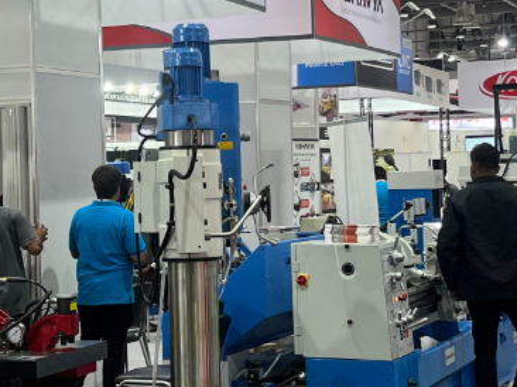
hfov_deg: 21.5
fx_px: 1358
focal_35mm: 91
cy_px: 136
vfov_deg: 16.2
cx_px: 227
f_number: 1.5
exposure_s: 1/100
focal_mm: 5.7
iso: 100
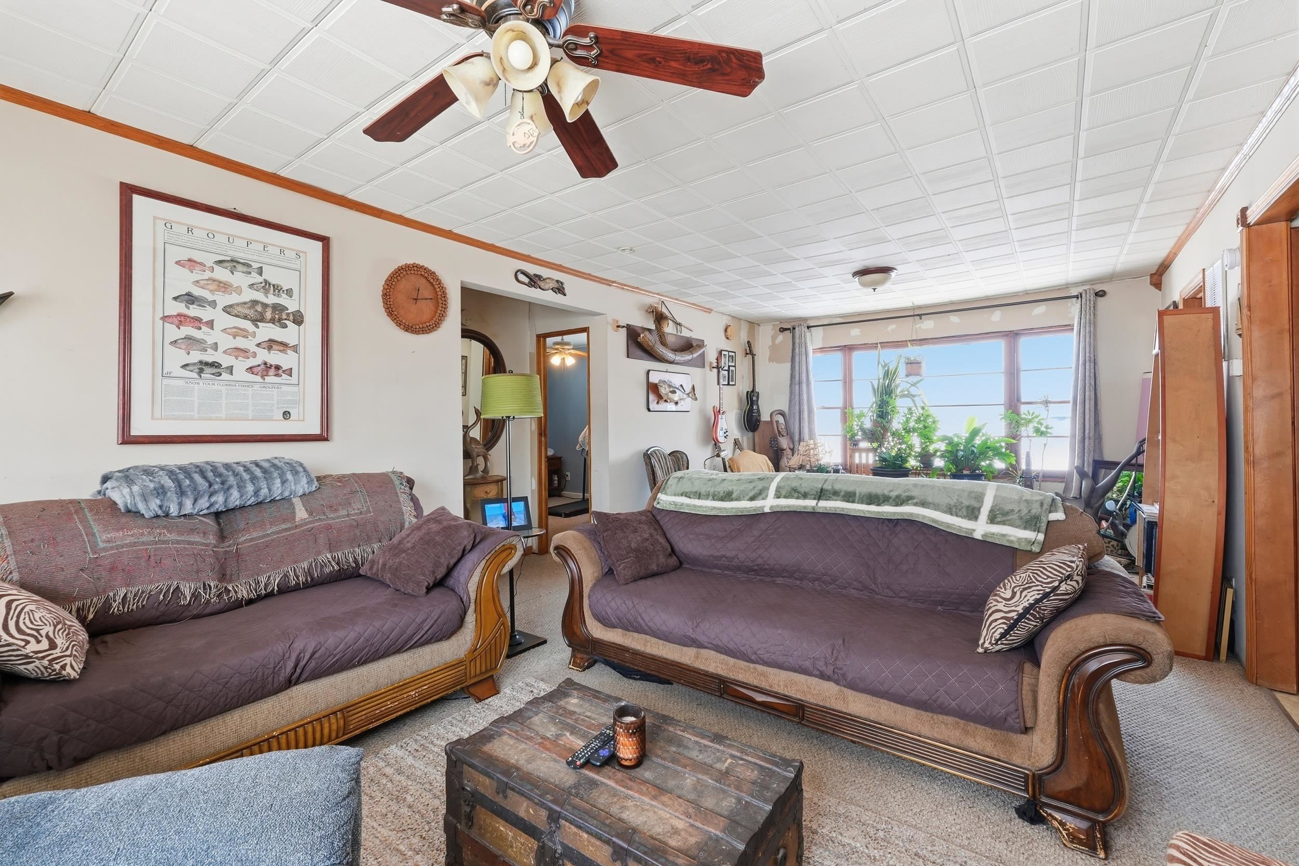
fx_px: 541
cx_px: 650
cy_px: 433
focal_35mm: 15
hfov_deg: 100.4
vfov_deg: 77.3
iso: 250
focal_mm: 10
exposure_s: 1/40
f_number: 10
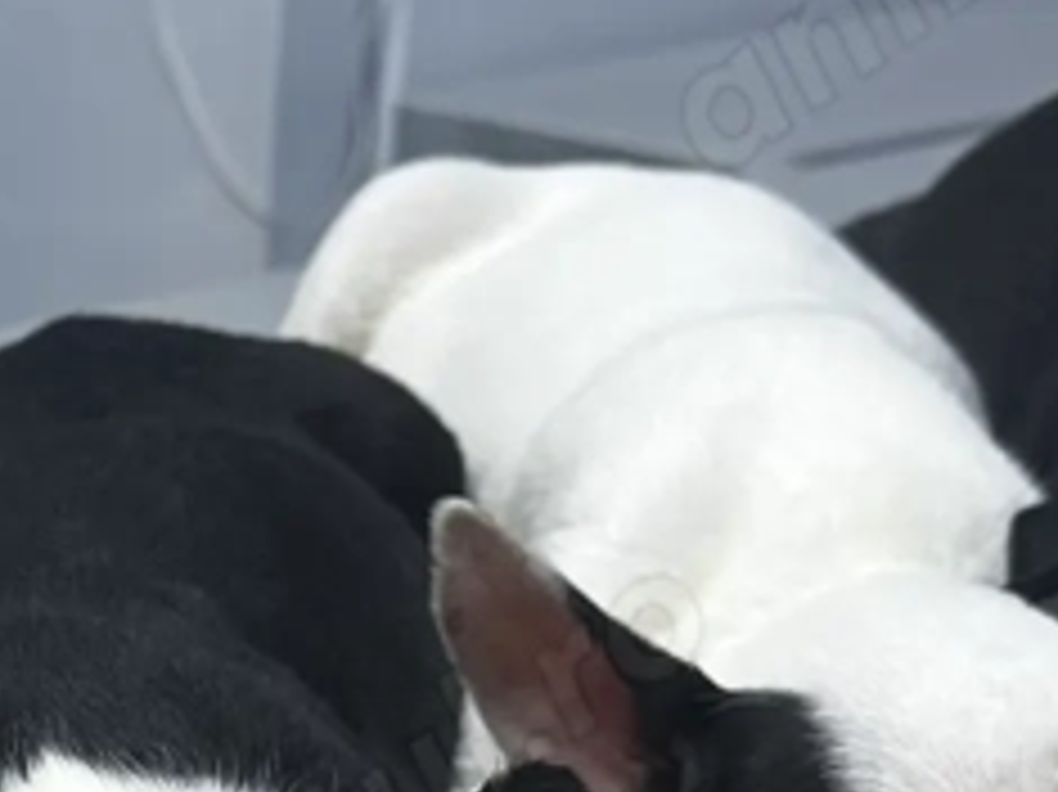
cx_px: -180
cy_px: 1030
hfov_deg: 18.4
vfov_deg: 13.9
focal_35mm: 102
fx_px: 3116
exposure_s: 1/50
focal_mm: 6.86
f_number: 1.78
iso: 125
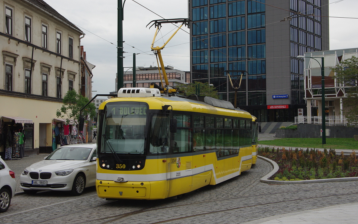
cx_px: 180
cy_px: 105
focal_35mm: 56
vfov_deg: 23.1
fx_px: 546
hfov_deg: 36.3
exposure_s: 1/400
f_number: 8
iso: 200
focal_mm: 36
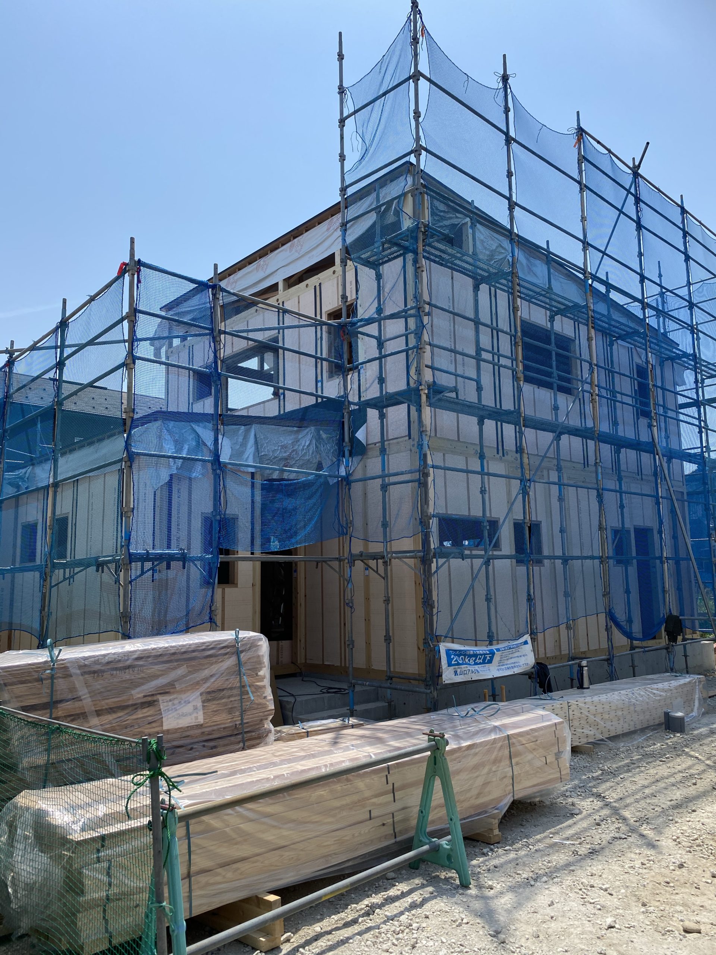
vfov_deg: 67.3
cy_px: 478
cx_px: 358
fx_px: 717
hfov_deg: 53.1
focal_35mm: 26
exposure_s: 1/3135
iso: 32
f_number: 1.8
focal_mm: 4.25
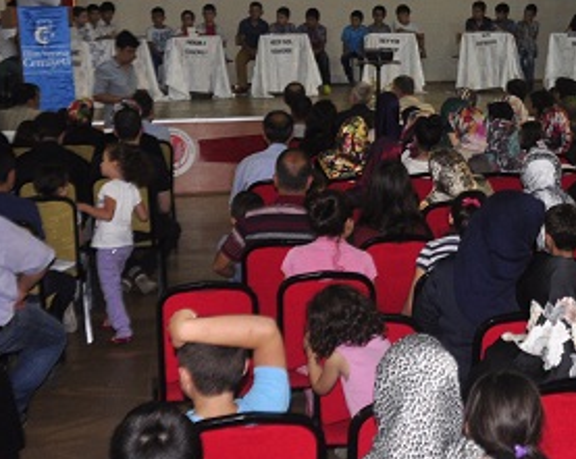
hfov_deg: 26.1
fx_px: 1226
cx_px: 428
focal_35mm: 72
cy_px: 177
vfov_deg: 21.2
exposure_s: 1/40
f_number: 5
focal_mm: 22
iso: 500
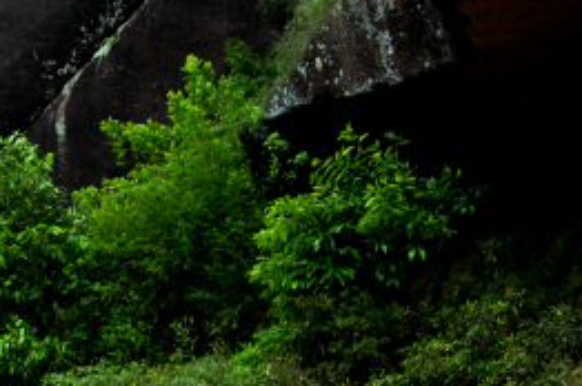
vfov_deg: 12.4
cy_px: 308
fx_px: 1776
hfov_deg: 17.8
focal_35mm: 110
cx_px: -93
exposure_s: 1/125
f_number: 8
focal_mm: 24
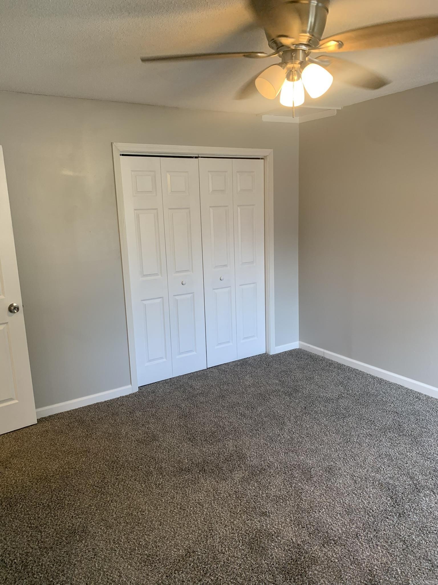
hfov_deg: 53.1
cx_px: 219
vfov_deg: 67.3
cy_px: 292
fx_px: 439
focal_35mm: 26
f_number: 1.8
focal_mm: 4.25
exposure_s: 1/75
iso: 100
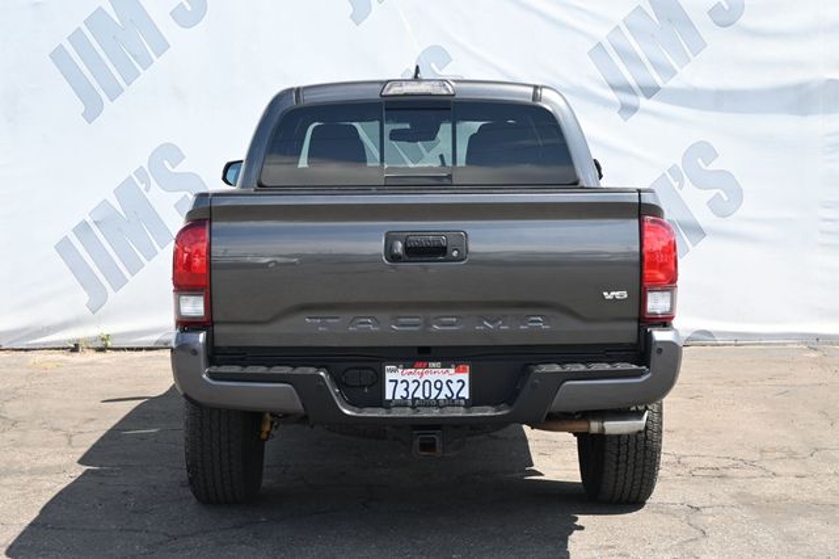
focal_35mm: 62
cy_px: 280
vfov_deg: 22.1
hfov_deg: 32.6
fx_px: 1432
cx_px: 420
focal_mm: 41
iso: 320
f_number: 5.6
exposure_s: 1/250
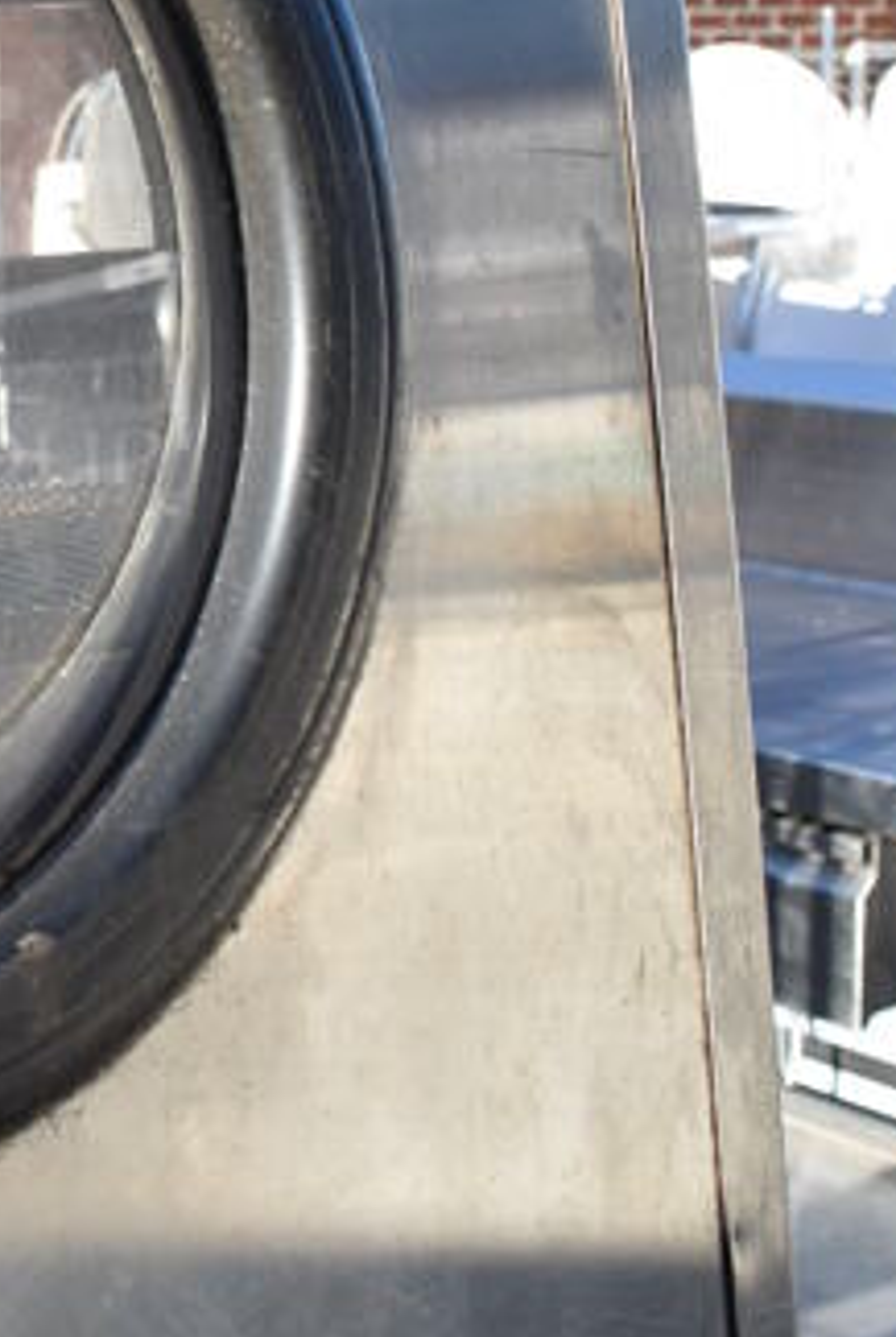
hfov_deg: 17.0
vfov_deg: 26.2
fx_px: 2828
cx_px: -260
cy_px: 287
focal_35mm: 76
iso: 200
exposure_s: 1/250
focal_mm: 18
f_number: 7.1
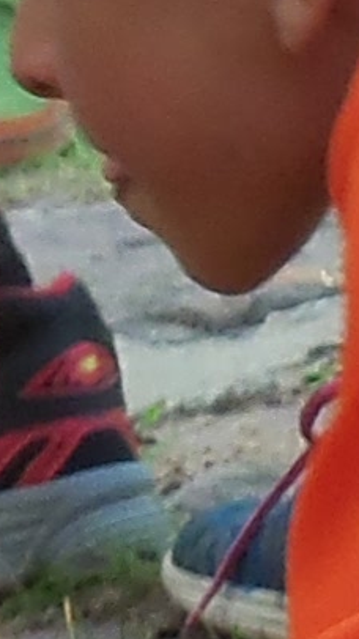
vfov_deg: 6.5
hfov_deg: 3.5
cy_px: 80
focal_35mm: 334
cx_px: 1238
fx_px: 5659
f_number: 3.4
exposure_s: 1/125
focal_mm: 5.2
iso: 80
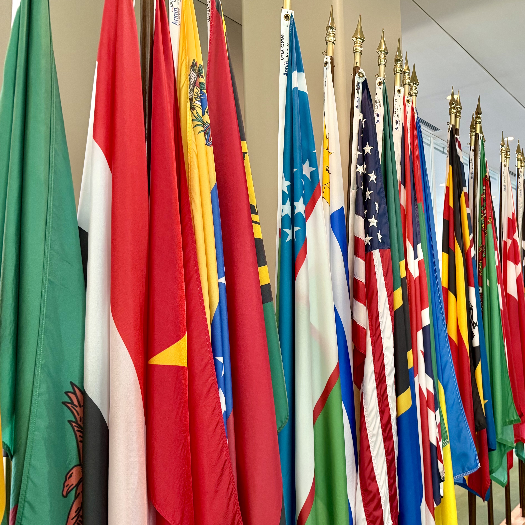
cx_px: 383
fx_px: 549
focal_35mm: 32
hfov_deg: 49.4
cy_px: 276
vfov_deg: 51.1
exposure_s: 1/60
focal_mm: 6.76
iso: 500
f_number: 1.78
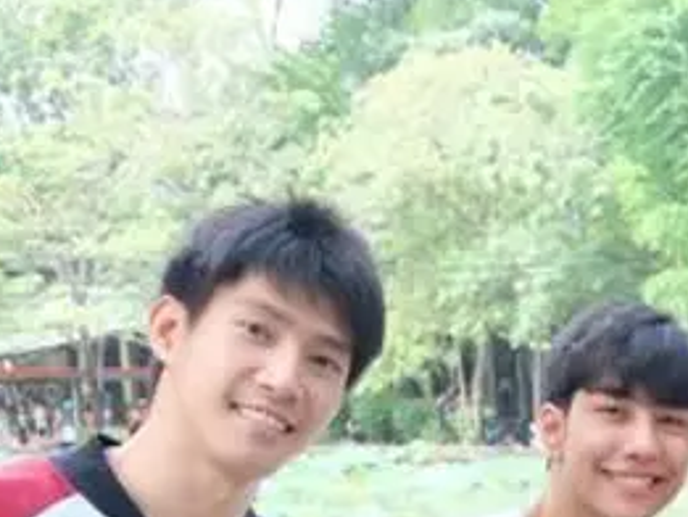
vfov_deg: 15.4
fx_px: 1829
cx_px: 862
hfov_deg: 19.8
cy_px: 662
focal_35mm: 92
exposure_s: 1/180
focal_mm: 21.1
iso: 400
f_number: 4
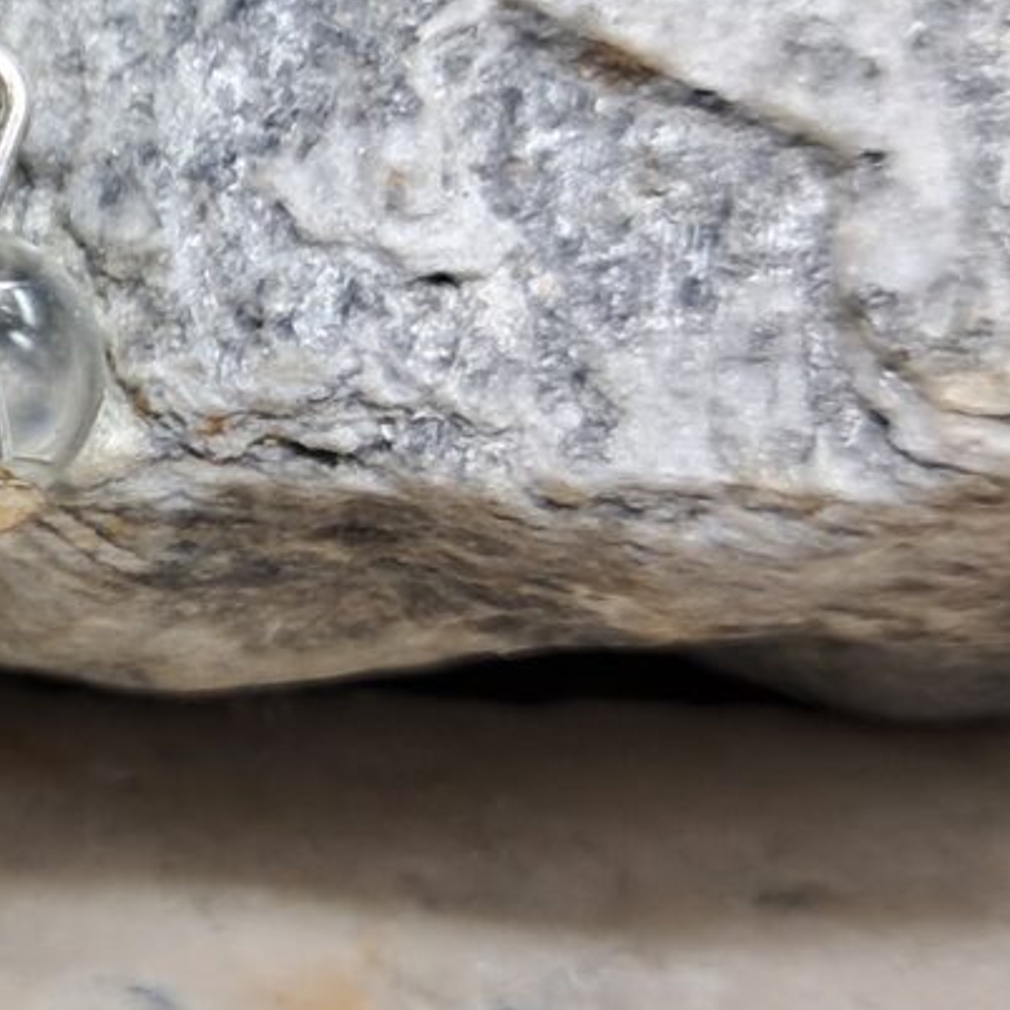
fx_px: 3763
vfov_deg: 15.2
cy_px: 226
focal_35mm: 114
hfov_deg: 14.0
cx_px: -668
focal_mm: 4
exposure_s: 1/60
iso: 50
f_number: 1.8
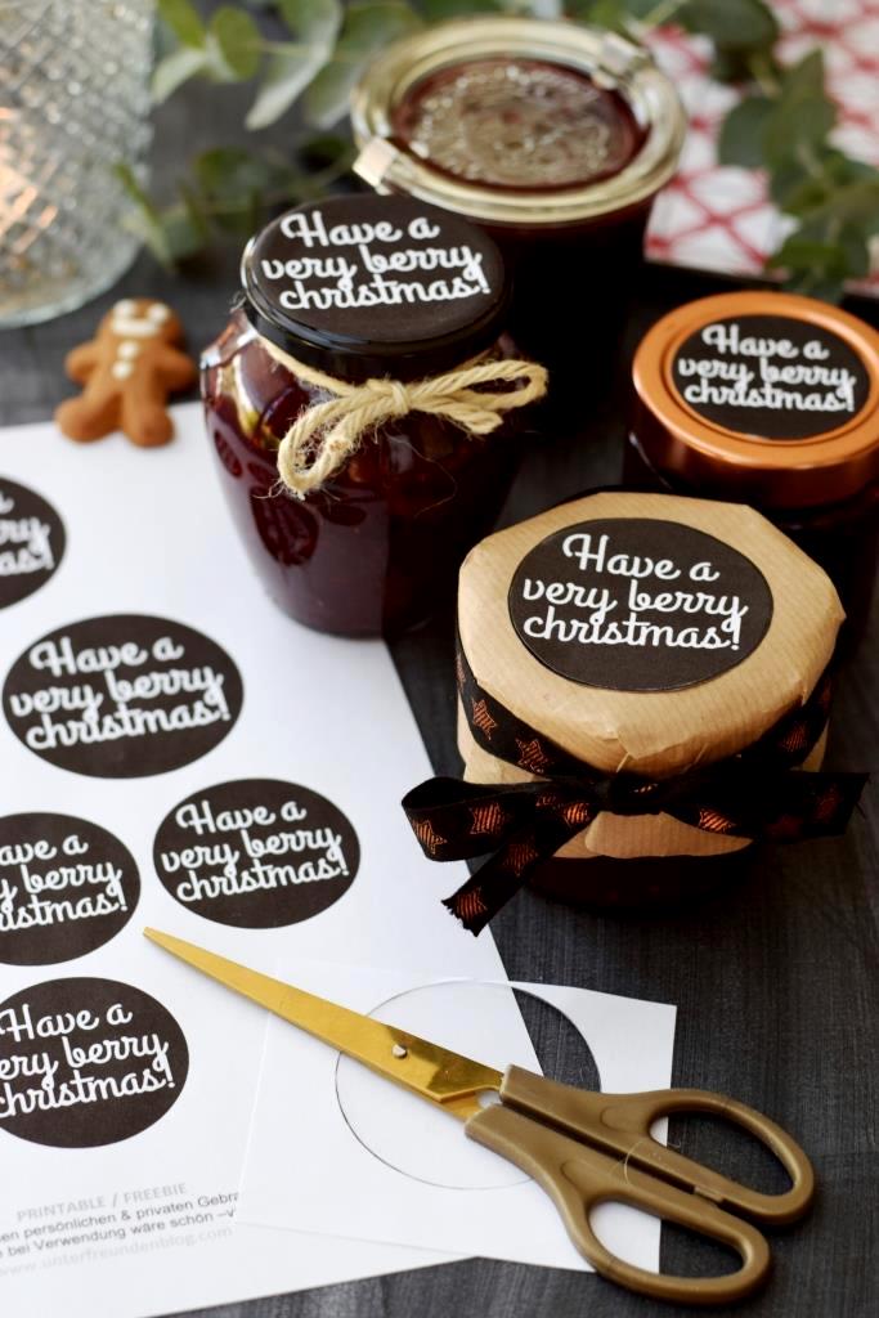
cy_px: 659
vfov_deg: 27.0
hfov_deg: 18.2
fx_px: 2746
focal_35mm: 75
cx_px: 440
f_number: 3.5
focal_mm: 50
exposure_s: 1/50
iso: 125
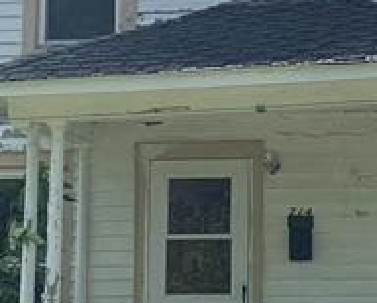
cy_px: 142
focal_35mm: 135
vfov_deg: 11.5
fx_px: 1508
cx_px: 314
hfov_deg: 14.2
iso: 25
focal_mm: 4.25
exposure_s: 1/3185
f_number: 1.8
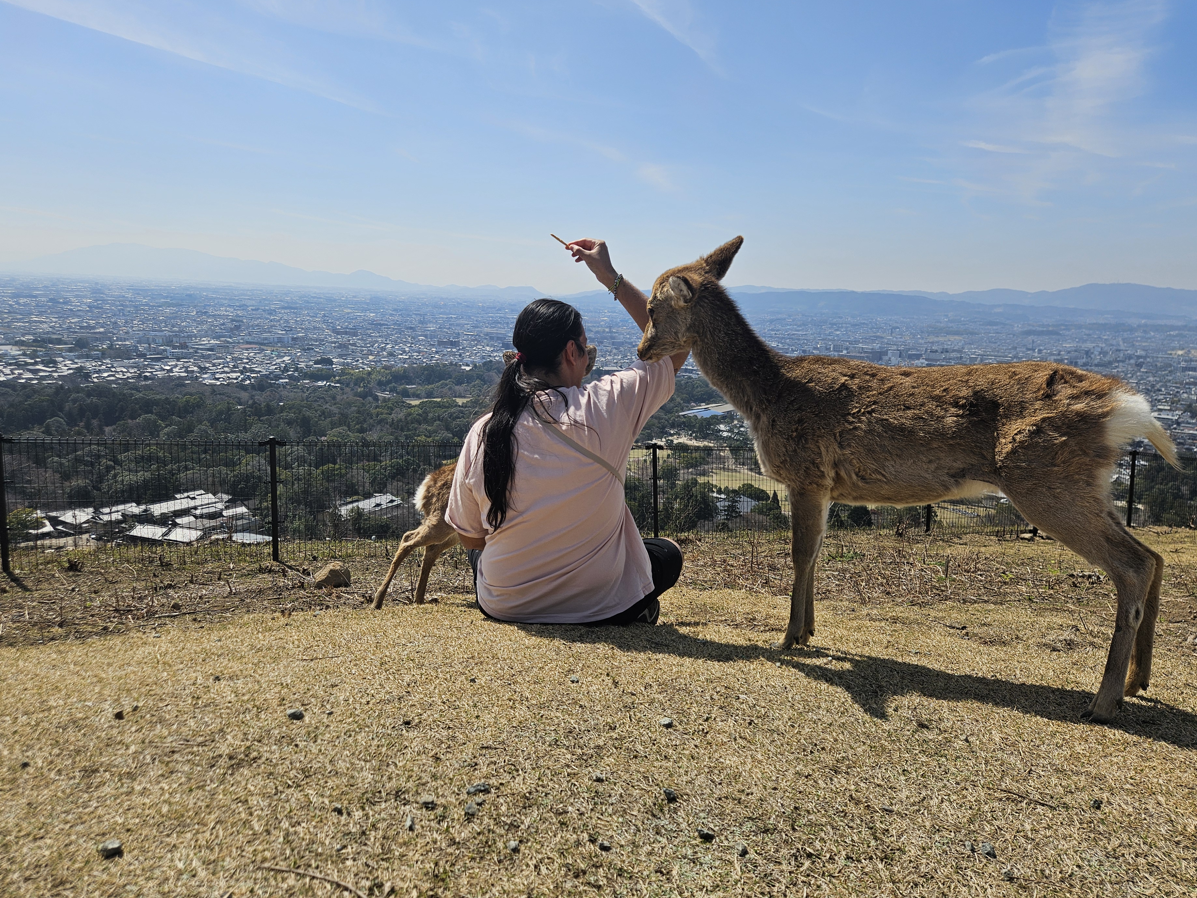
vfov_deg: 54.9
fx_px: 864
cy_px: 447
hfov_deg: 69.4
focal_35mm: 25
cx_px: 578
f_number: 1.8
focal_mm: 5.4
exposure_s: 1/3084
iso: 25
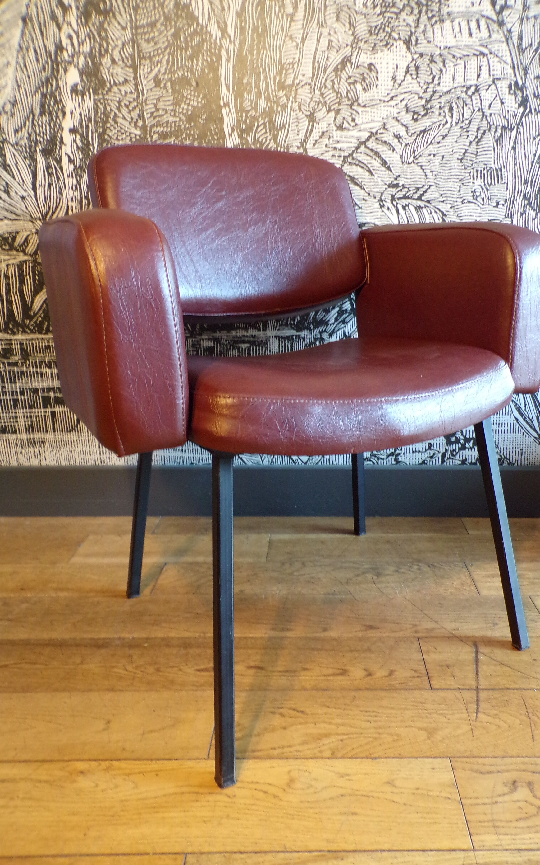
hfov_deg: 47.5
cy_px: 428
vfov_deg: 70.4
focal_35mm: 26
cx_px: 309
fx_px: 612
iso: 283
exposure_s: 1/17
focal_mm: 4.3
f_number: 3
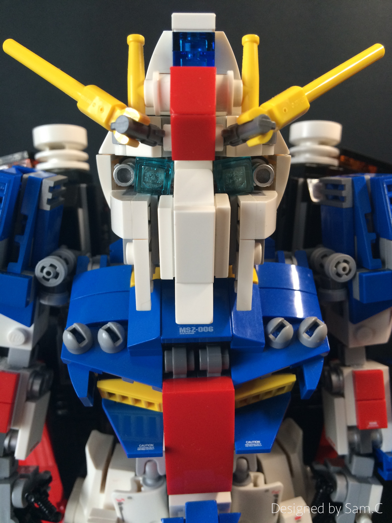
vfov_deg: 61.7
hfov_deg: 48.2
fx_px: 438
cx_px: 196
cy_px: 262
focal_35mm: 29
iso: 64
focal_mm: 4.15
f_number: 2.2
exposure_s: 1/33
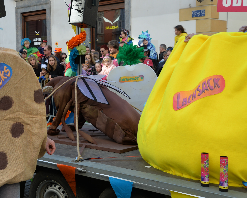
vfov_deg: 25.0
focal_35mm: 61
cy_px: 90
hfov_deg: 30.2
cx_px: 47
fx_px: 446
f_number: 6.3
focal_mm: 36
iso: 200
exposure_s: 1/160
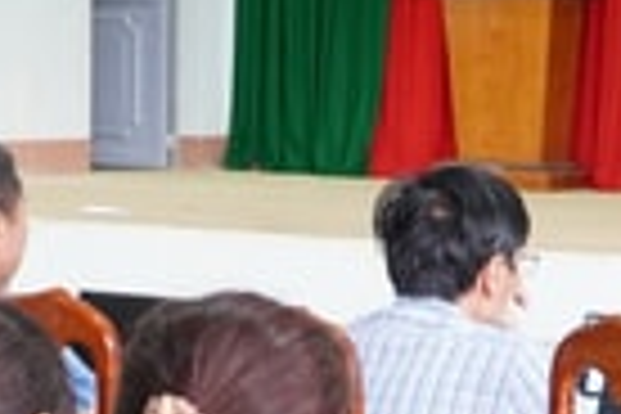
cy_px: 432
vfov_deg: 11.6
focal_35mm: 117
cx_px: 266
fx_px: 2018
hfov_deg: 17.5
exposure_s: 1/30
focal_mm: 20
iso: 640
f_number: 4
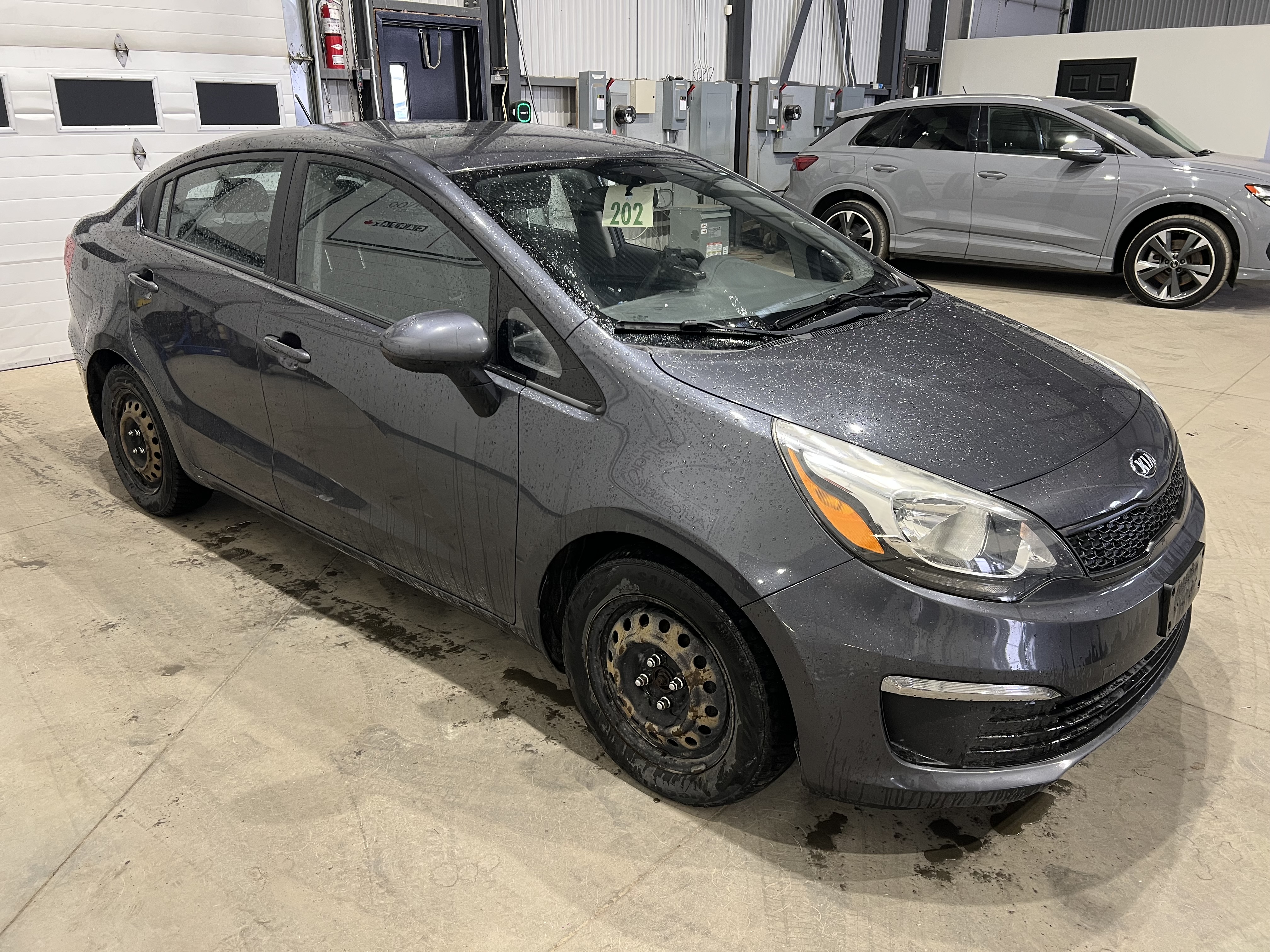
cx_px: 635
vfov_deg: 53.1
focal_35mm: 26
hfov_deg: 67.3
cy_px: 476
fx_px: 954
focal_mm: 5.7
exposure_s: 1/60
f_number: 1.5
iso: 125
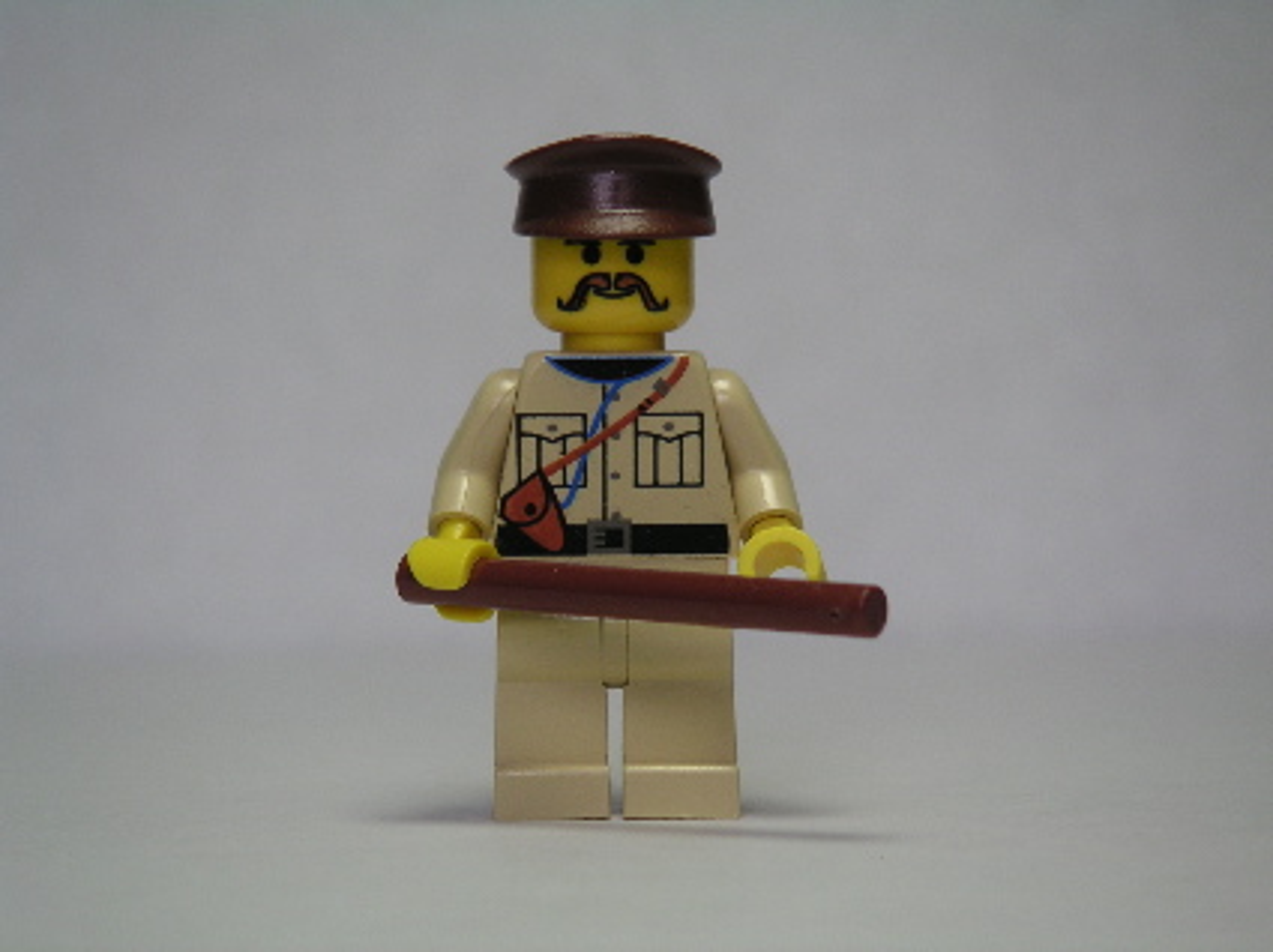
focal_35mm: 111
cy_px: 476
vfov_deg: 13.3
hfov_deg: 17.7
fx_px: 4079
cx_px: 636
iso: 50
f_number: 3.6
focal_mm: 17.1
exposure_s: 1/125
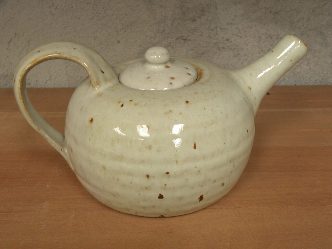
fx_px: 393
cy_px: 124
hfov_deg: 45.8
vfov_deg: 35.1
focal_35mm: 41
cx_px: 166
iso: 89
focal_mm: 7.3
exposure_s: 1/69.5
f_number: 3.2
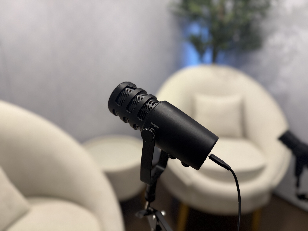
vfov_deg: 56.8
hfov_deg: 71.6
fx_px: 214
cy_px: 116
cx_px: 154
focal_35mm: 24
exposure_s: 1/100
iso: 100
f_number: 1.78
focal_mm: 6.76
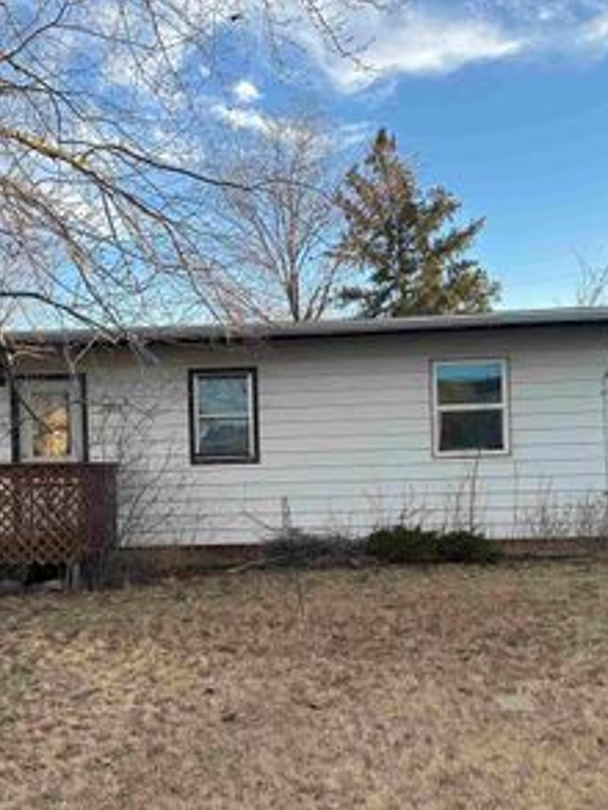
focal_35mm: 41
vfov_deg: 45.6
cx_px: 205
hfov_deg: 34.8
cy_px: 471
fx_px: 959
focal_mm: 6.86
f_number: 1.78
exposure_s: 1/1029
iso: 80
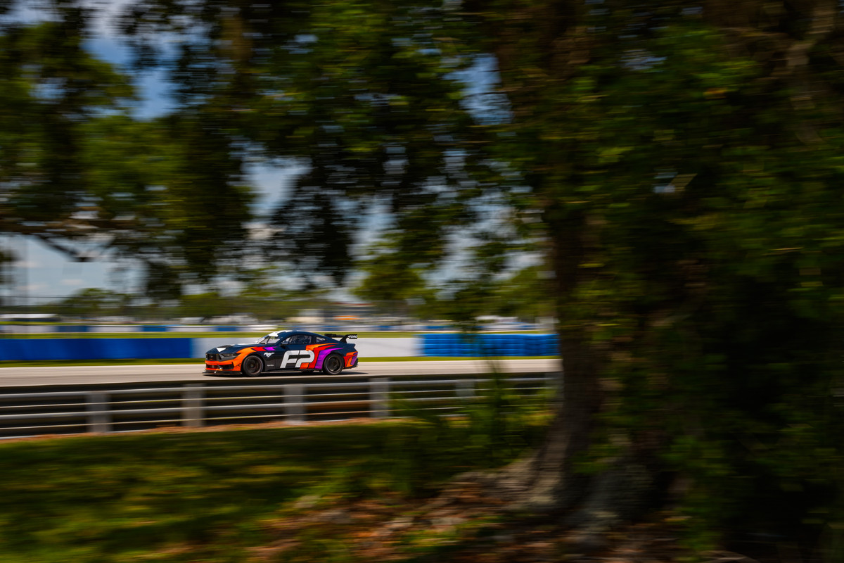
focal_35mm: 51
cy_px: 282
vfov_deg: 26.5
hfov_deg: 38.9
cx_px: 422
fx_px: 1196
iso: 100
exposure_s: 1/50
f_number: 8
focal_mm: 34
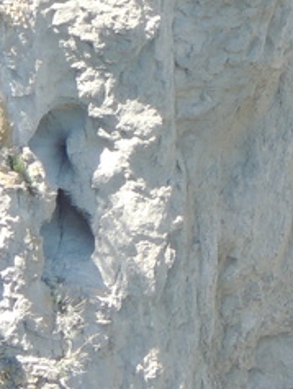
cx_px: 396
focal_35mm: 726
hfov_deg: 2.1
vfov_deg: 2.7
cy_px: -85
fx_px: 8179
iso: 100
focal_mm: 24
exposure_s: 1/125
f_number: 4.3
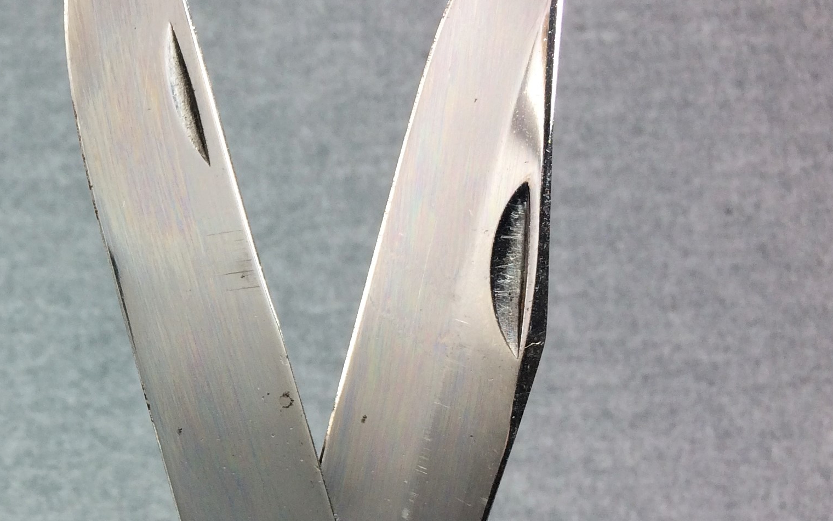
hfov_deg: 29.0
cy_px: 370
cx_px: -11
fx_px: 1498
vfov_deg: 19.6
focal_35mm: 66
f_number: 2.2
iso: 40
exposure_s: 1/120
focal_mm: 4.15
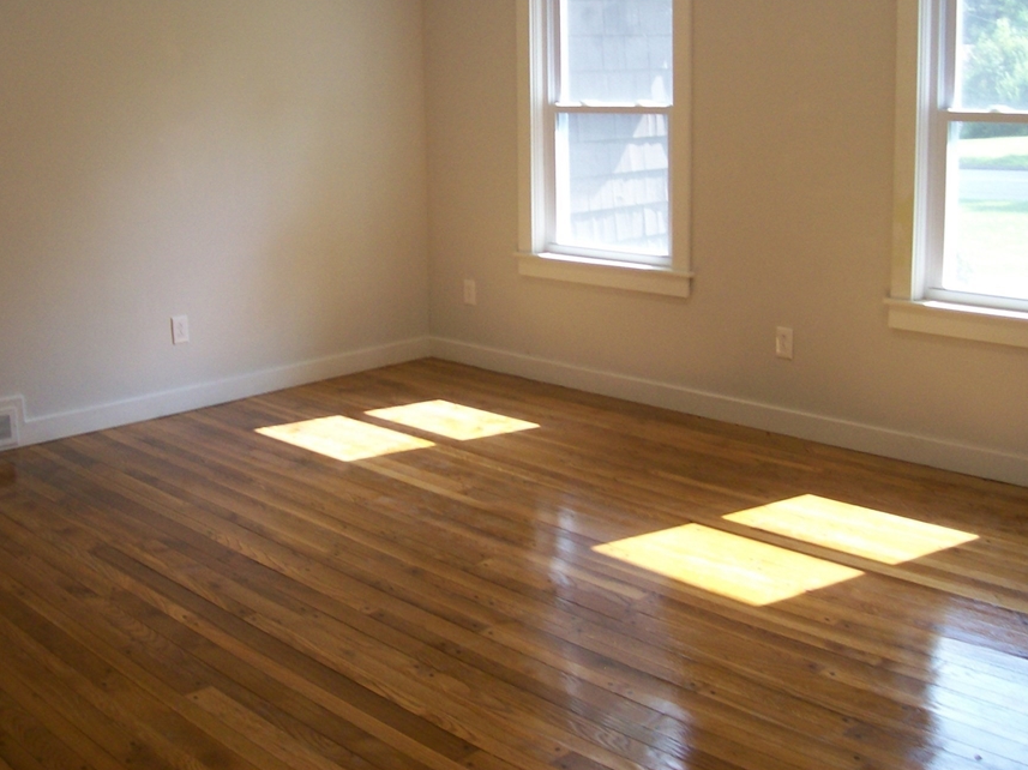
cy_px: 315
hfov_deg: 43.8
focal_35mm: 43
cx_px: 458
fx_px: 1276
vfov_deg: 33.5
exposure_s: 1/78.3
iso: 80
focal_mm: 6
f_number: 2.7
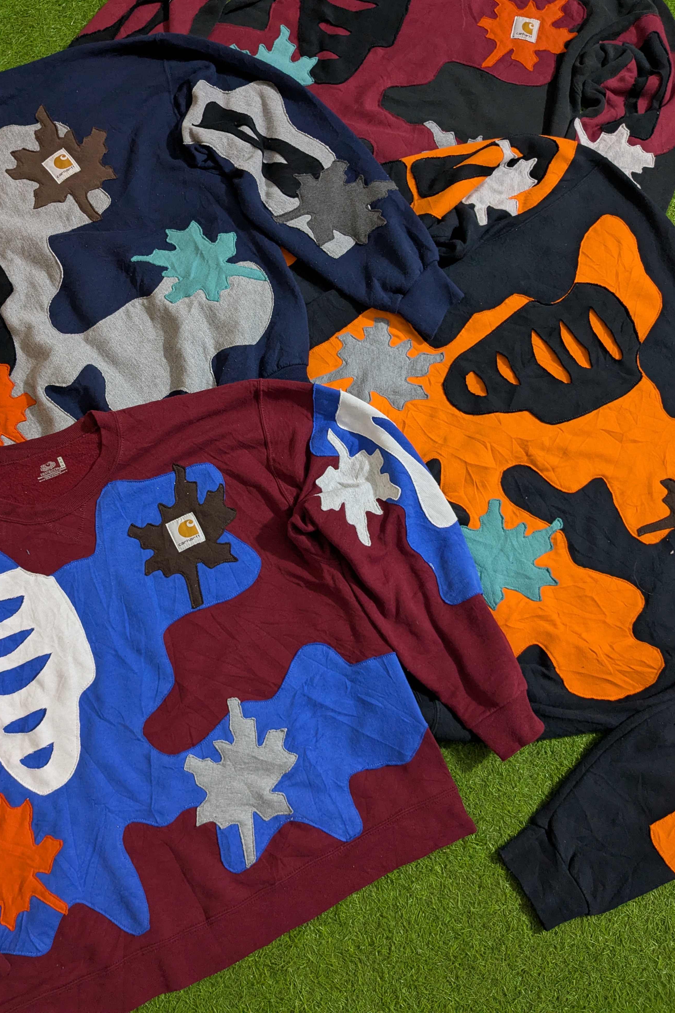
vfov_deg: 63.6
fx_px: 815
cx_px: 286
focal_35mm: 29
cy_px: 490
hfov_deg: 44.8
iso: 250
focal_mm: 4.38
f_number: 1.73
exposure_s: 1/25
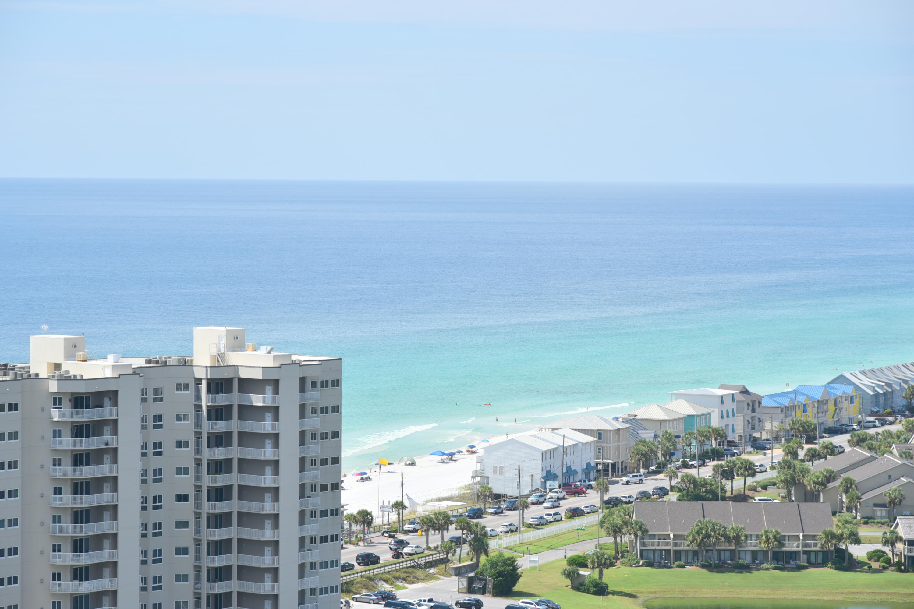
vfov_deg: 11.4
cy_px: 304
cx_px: 457
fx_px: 3046
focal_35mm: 120
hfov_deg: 17.1
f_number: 7.1
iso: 200
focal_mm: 120
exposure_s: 1/800
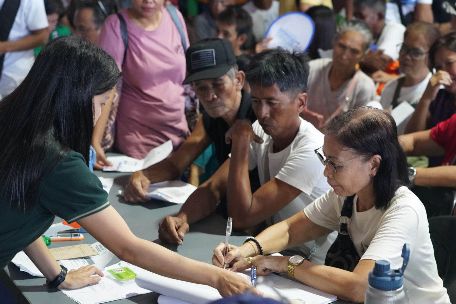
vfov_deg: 20.6
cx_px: 222
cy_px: 166
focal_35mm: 66
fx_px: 837
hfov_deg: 30.5
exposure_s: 1/160
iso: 5000
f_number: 4
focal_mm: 55
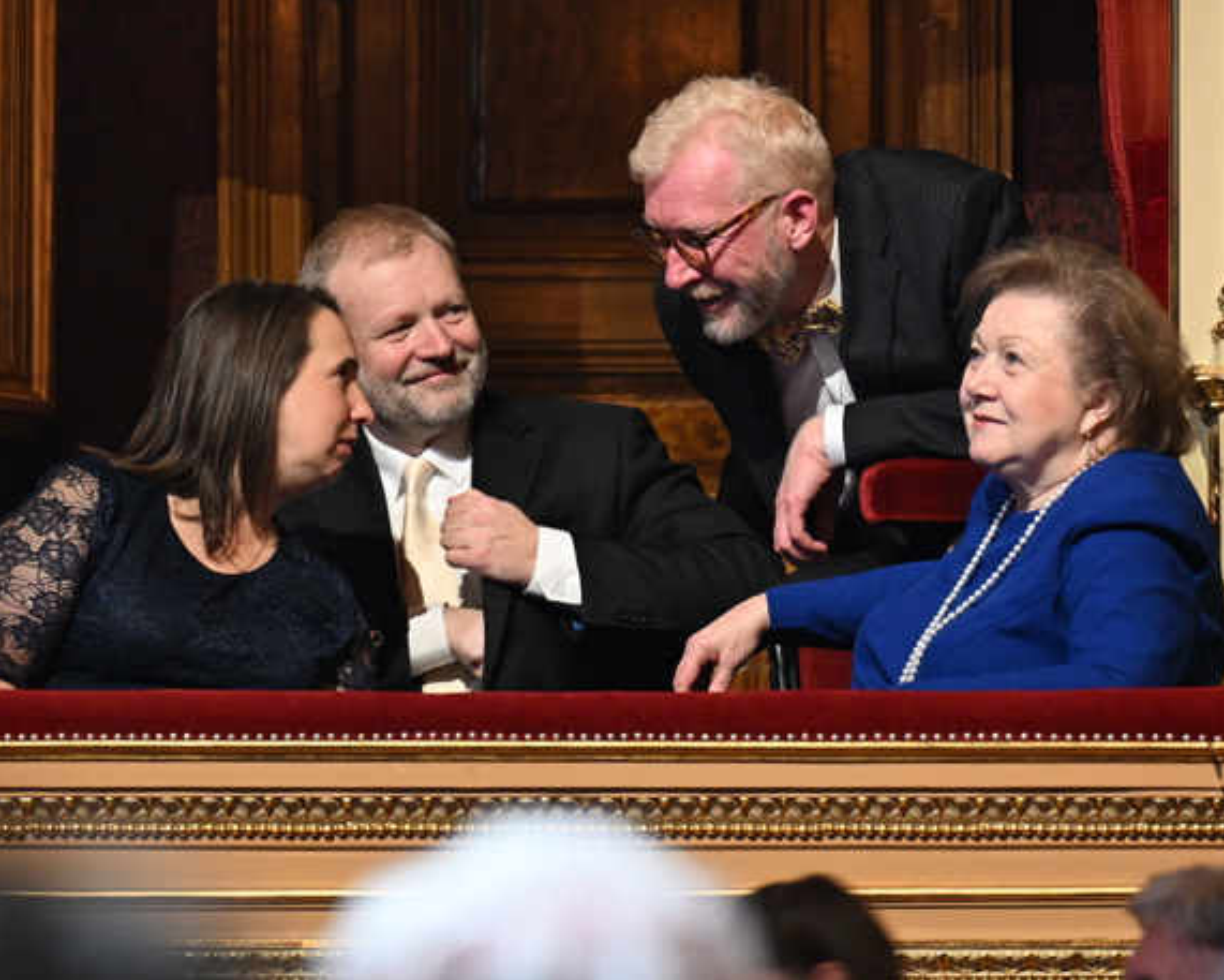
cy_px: 489
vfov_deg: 4.6
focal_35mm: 340
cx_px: 544
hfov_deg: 5.7
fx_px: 12319
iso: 2500
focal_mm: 200
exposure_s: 1/40
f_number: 3.5
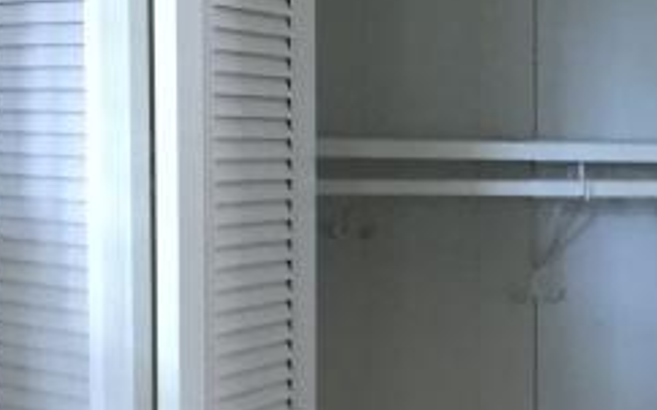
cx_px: 915
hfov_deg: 15.1
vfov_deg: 10.0
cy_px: 413
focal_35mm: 130
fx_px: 2327
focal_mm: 4.15
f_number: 2.2
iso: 500
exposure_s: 1/15
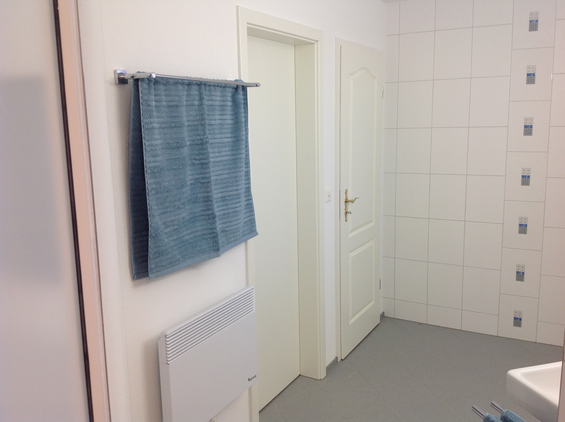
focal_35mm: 35
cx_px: 282
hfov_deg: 52.7
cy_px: 211
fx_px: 570
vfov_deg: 40.6
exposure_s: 1/24
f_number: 2.4
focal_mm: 4.28
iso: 50
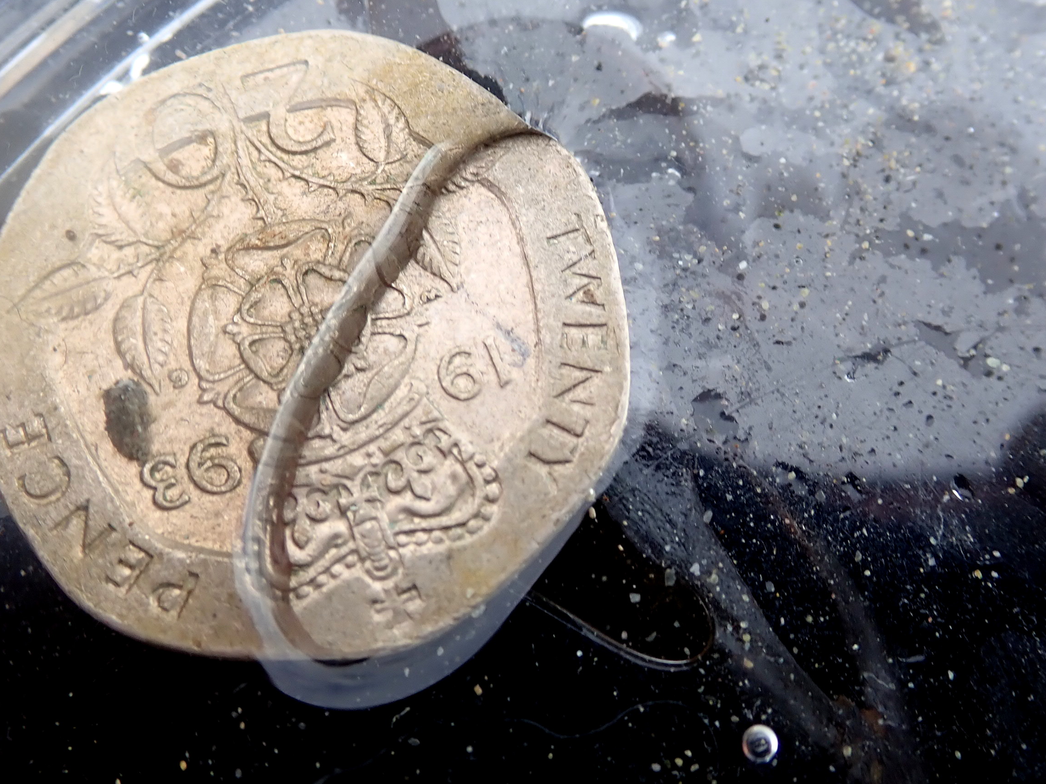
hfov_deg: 38.9
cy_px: 254
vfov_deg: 29.4
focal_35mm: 49
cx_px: 569
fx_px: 1480
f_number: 3.5
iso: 100
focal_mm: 6.42
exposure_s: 1/160
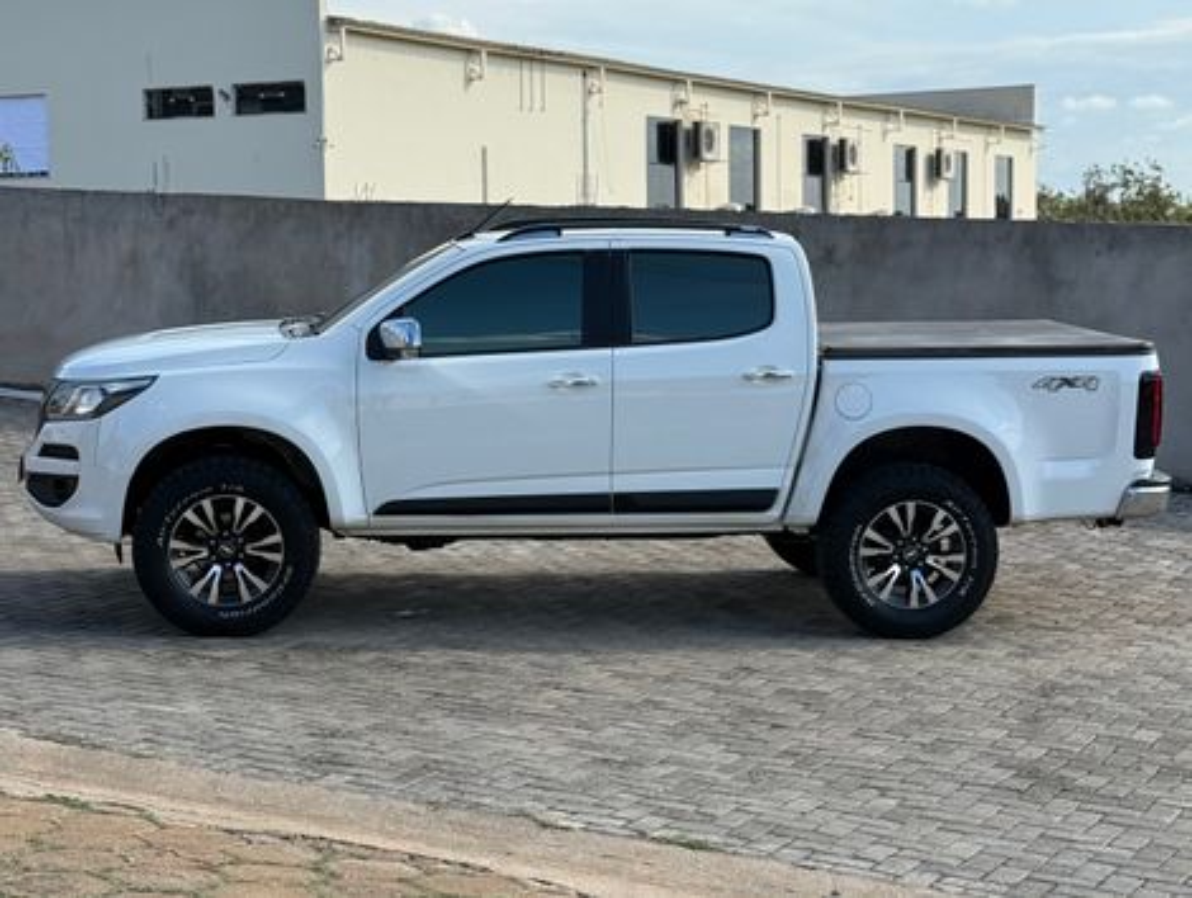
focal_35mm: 48
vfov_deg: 30.3
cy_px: 449
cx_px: 596
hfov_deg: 39.6
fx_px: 1655
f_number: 1.78
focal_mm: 6.76
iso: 80
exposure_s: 1/2976
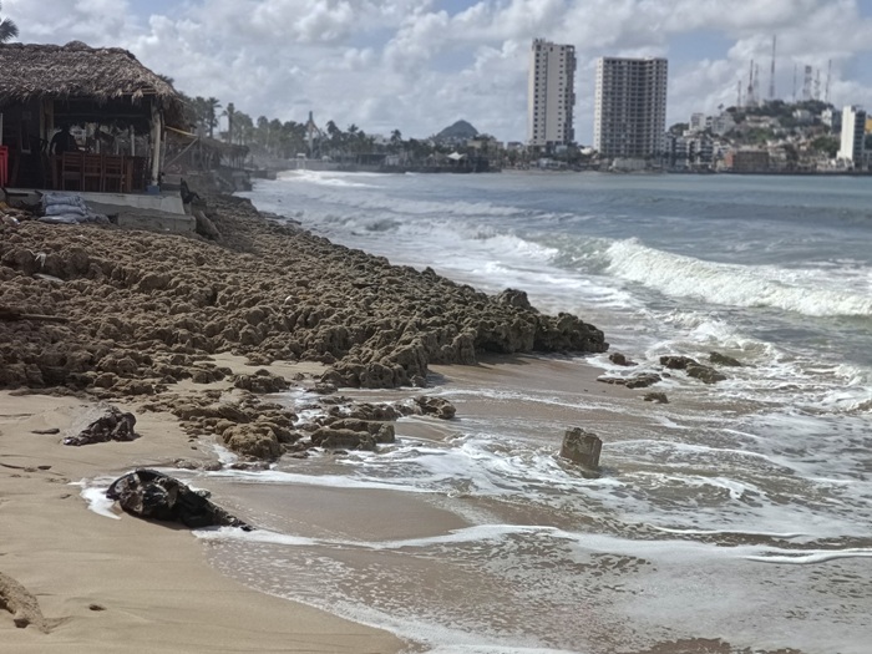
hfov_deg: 40.4
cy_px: 327
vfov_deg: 30.9
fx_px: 1184
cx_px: 436
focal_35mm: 47
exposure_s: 1/1372
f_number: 4.5
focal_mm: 7.08
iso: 50
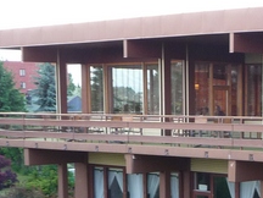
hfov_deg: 17.3
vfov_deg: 12.8
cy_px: 270
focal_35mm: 111
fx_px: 843
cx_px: 267
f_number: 3.4
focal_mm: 5
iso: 125
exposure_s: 1/30
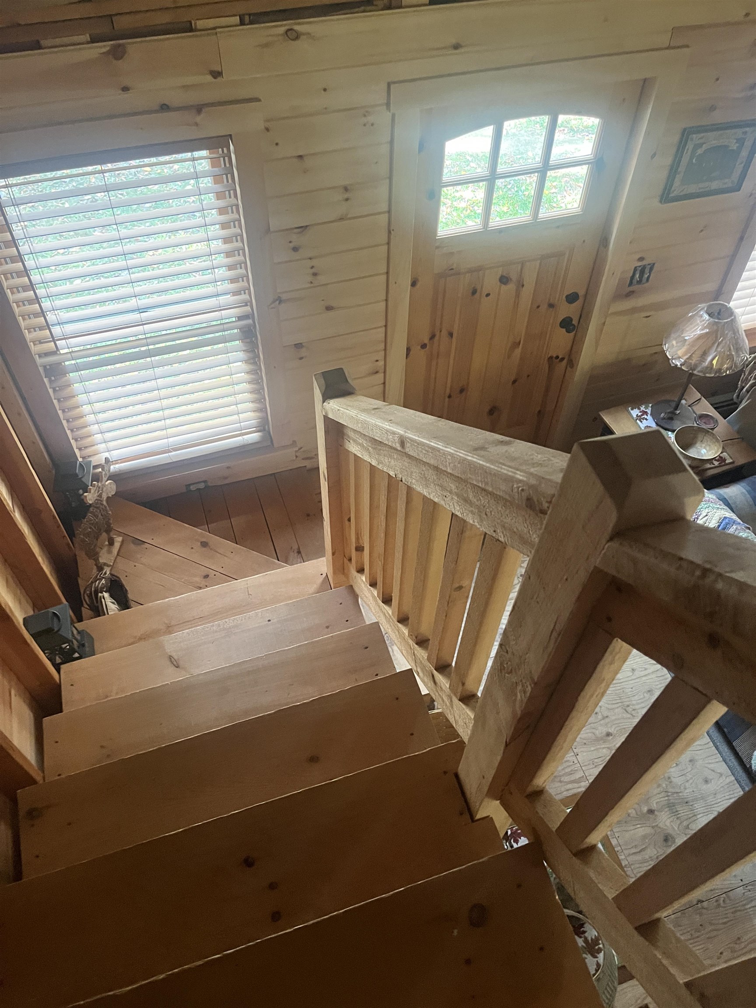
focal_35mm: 26
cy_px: 504
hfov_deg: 53.1
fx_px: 757
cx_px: 378
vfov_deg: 67.3
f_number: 1.6
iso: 500
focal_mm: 5.1
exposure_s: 1/53
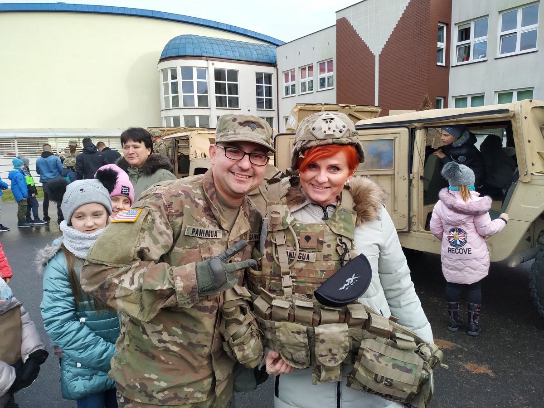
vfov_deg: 56.8
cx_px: 272
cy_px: 204
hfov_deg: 71.6
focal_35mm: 24
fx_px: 377
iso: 160
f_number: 1.9
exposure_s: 1/338
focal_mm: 3.94
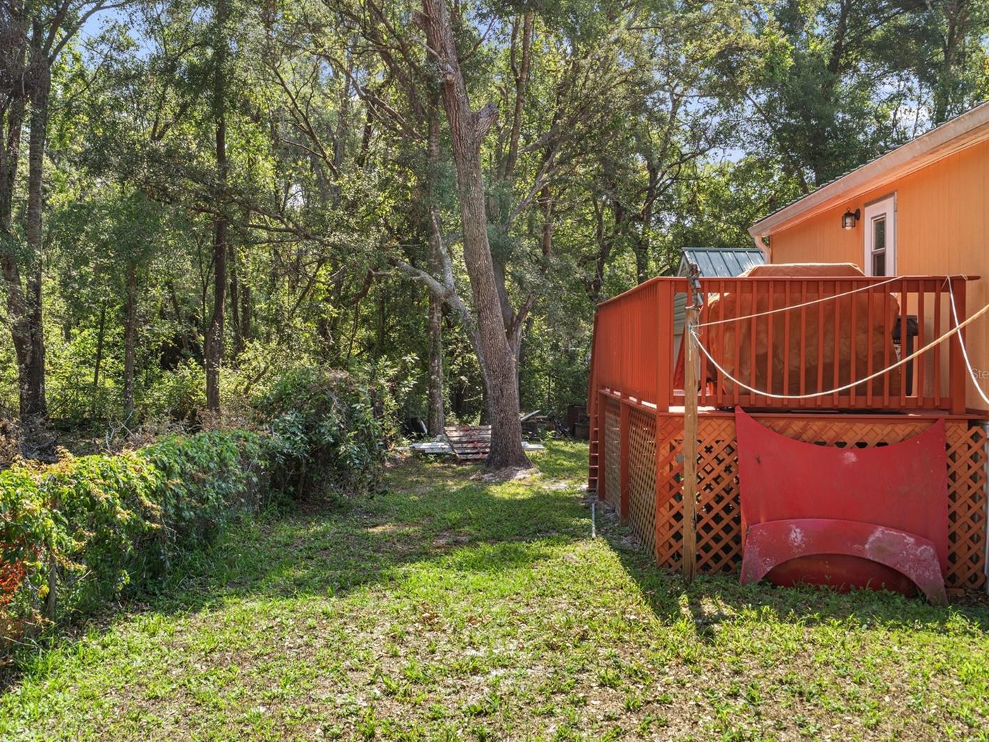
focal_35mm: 35
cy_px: 373
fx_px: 1000
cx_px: 471
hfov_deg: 52.6
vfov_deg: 40.7
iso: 320
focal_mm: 32
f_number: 9
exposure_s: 1/20
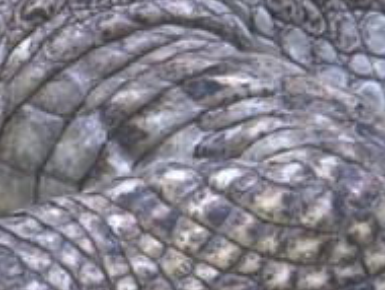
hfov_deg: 3.1
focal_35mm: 631
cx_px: -164
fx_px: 7027
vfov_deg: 2.4
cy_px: -2
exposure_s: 1/30
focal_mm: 52
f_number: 5
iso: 200
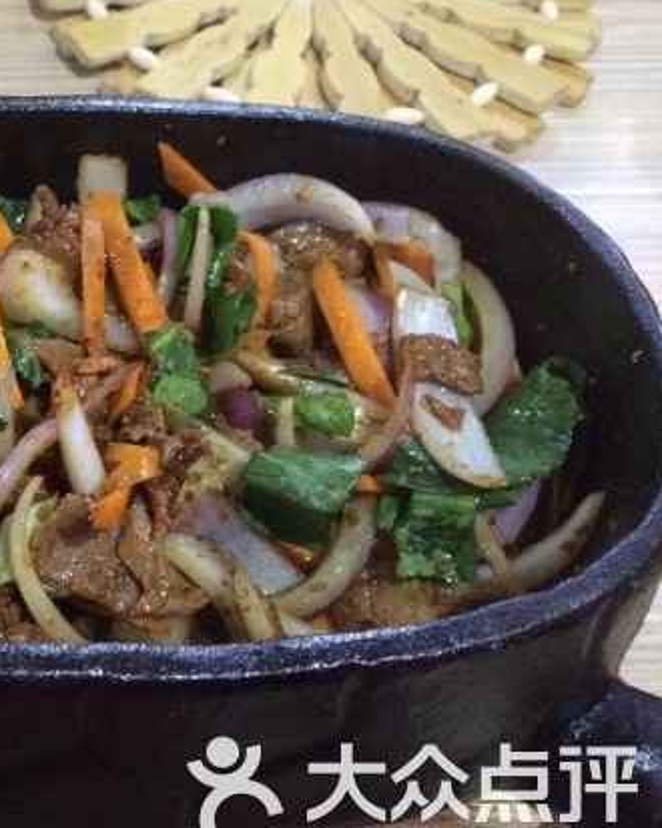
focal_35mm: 48
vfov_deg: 38.7
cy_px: 362
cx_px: -12
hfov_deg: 29.2
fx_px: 1176
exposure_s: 1/17
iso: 400
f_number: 2.2
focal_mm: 4.15
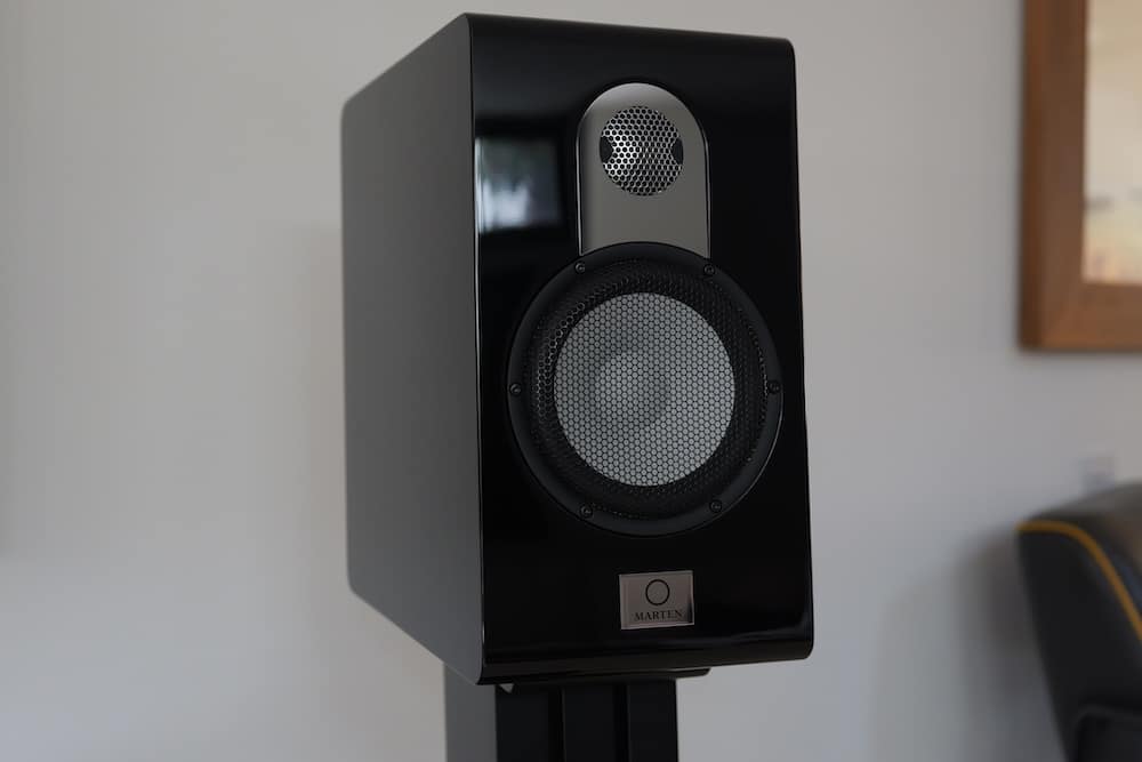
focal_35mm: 40
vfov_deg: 33.4
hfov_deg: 48.5
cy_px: 381
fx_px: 1269
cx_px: 571
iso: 1600
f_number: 2.8
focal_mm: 36
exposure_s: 1/100
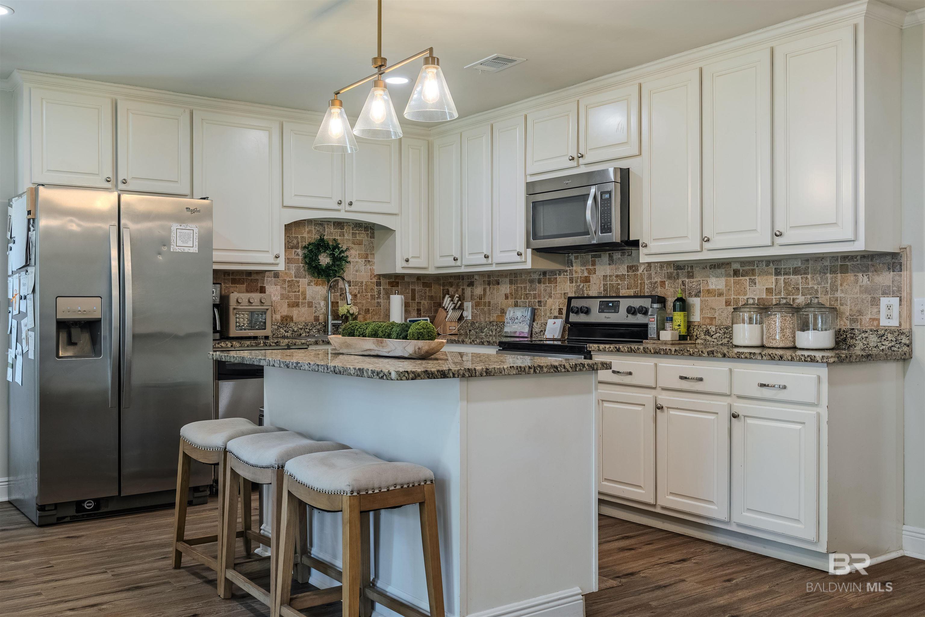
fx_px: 899
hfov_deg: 54.4
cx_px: 462
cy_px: 308
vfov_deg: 37.9
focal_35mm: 35
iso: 640
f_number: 8
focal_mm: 35
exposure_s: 1/20
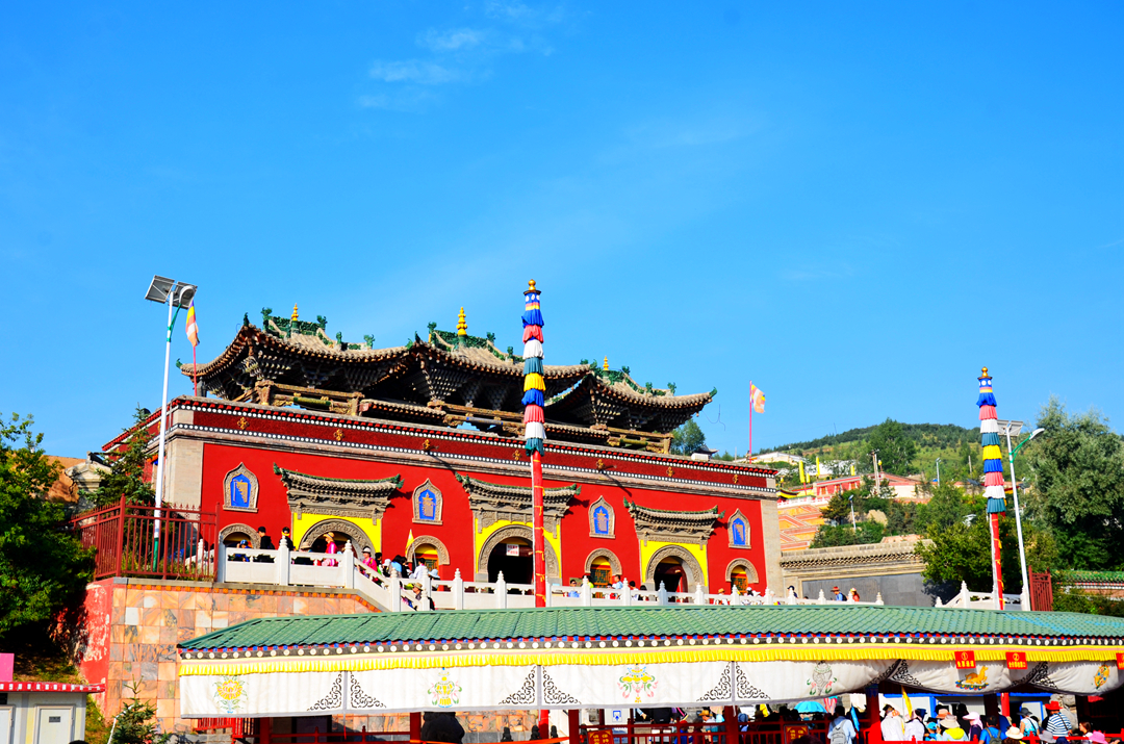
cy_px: 372
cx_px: 562
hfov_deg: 43.7
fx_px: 1402
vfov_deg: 29.7
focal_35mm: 45
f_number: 10
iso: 100
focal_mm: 30
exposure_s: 1/200
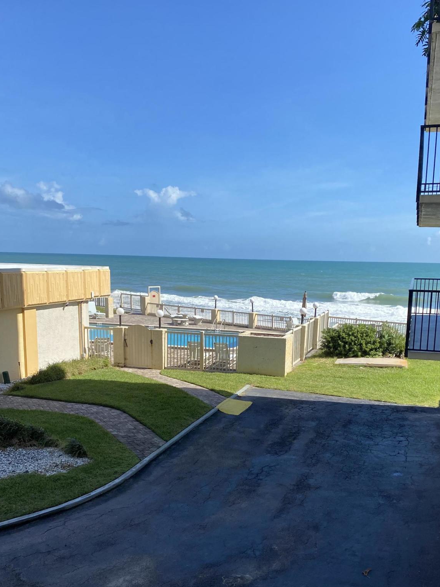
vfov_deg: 53.5
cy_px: 359
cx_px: 267
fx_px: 576
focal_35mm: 34
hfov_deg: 41.6
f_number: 1.8
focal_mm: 4.25
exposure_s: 1/2315
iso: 32
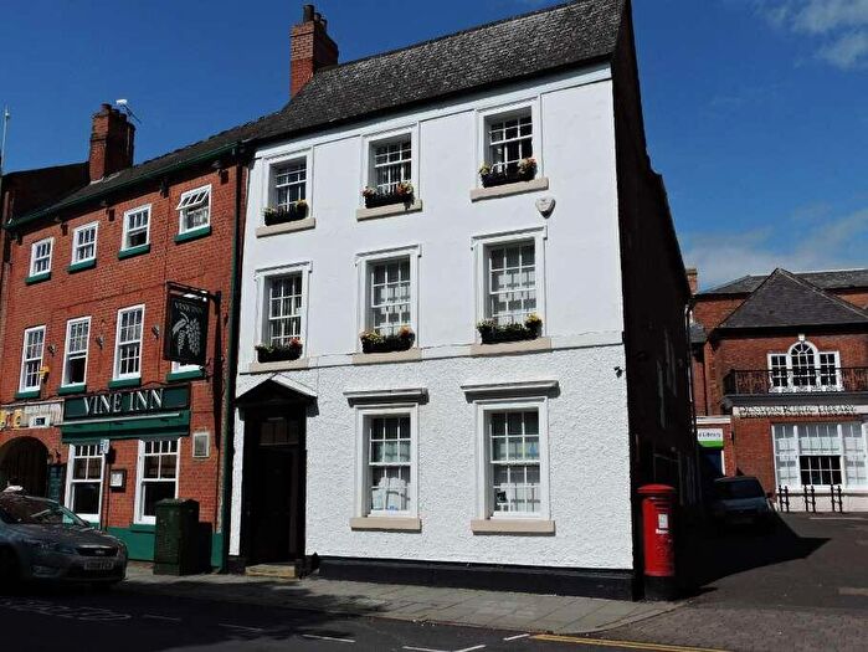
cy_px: 326
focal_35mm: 33
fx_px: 828
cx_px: 434
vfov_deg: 43.0
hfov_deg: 55.3
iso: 100
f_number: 5.1
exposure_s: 1/1250
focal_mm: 5.9
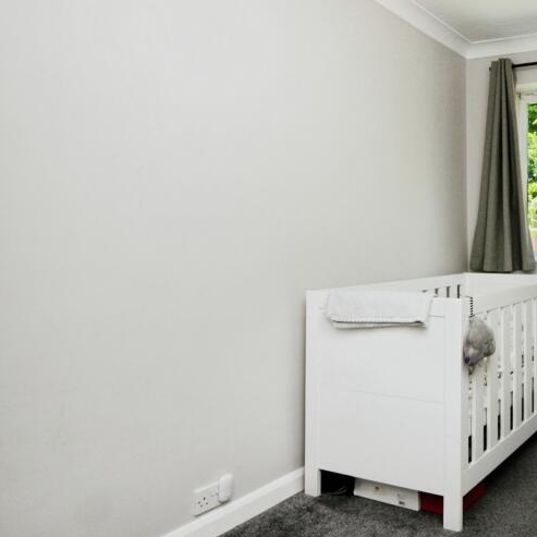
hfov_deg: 46.8
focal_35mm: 30
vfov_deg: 53.1
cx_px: 504
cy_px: 223
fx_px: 534
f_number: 10
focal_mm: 11.5
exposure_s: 1/60
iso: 400
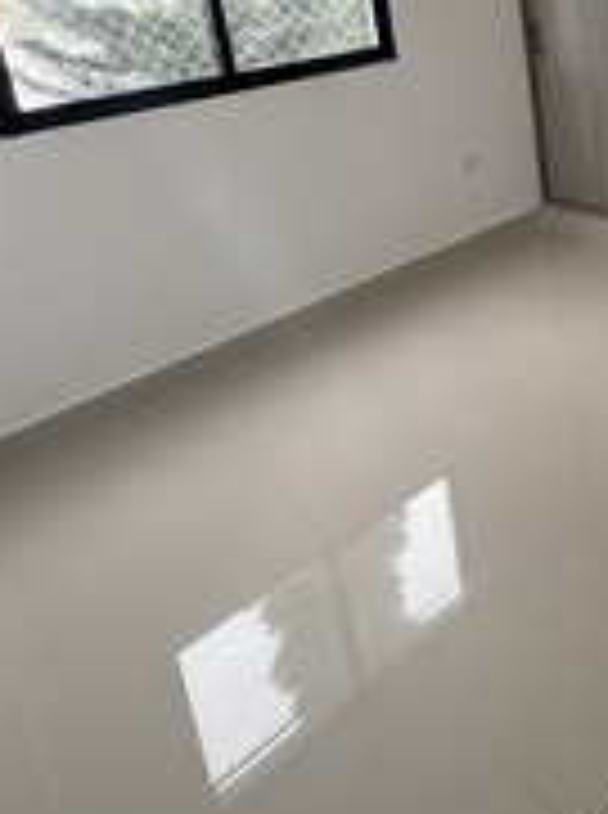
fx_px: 729
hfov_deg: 40.4
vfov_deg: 53.2
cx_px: 590
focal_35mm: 31
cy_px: 126
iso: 400
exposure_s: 1/60
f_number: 2.2
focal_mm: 2.22
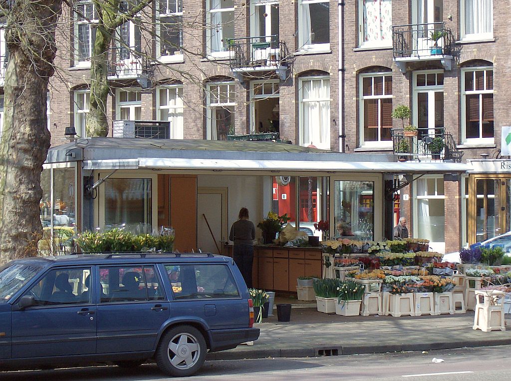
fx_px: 1591
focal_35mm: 108
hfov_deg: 18.3
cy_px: 190
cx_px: 256
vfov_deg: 13.7
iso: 100
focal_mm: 18
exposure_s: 1/361
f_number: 4.8
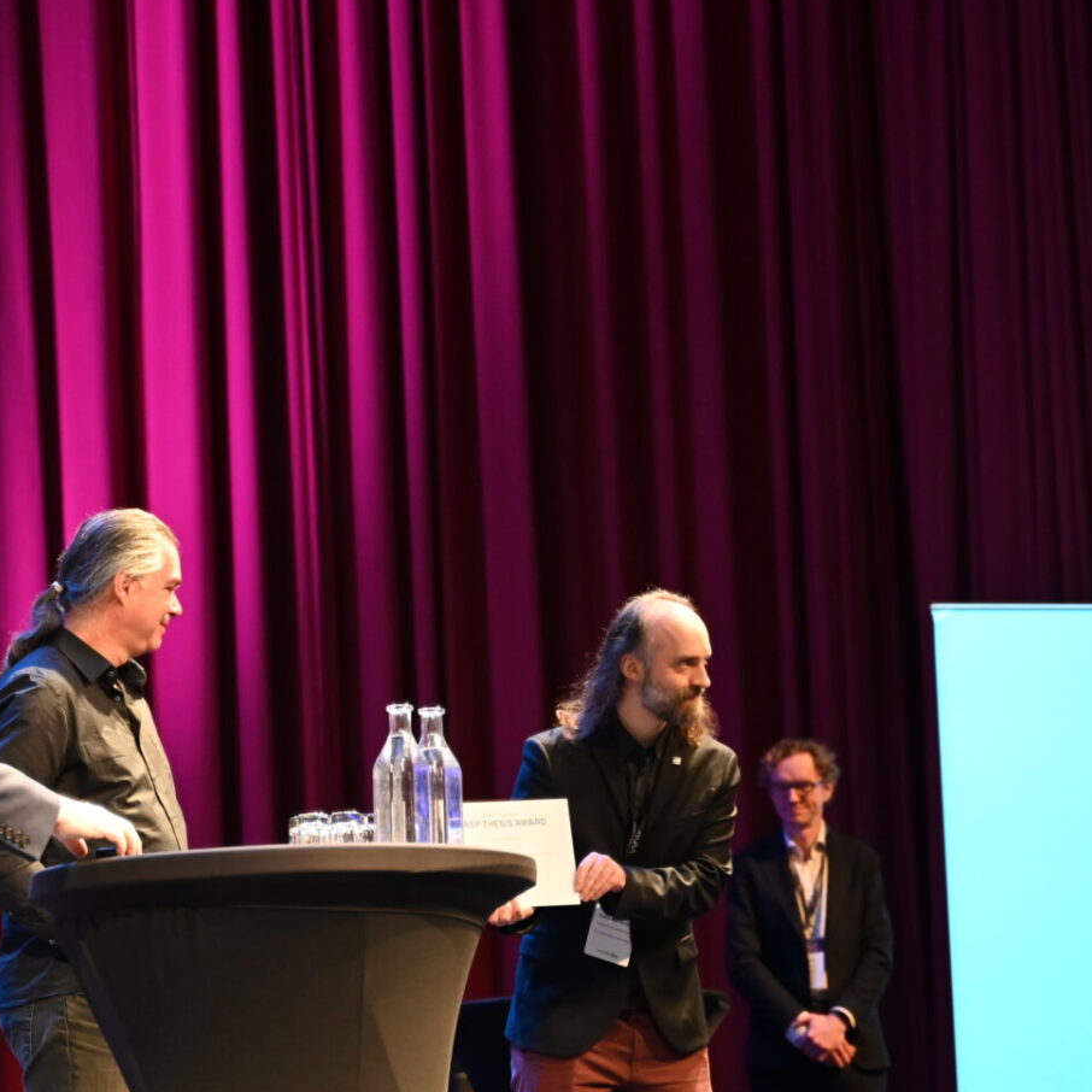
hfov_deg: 12.9
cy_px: 735
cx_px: 482
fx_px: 4818
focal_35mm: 135
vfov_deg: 12.9
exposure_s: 1/125
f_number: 2.8
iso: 3200
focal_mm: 75
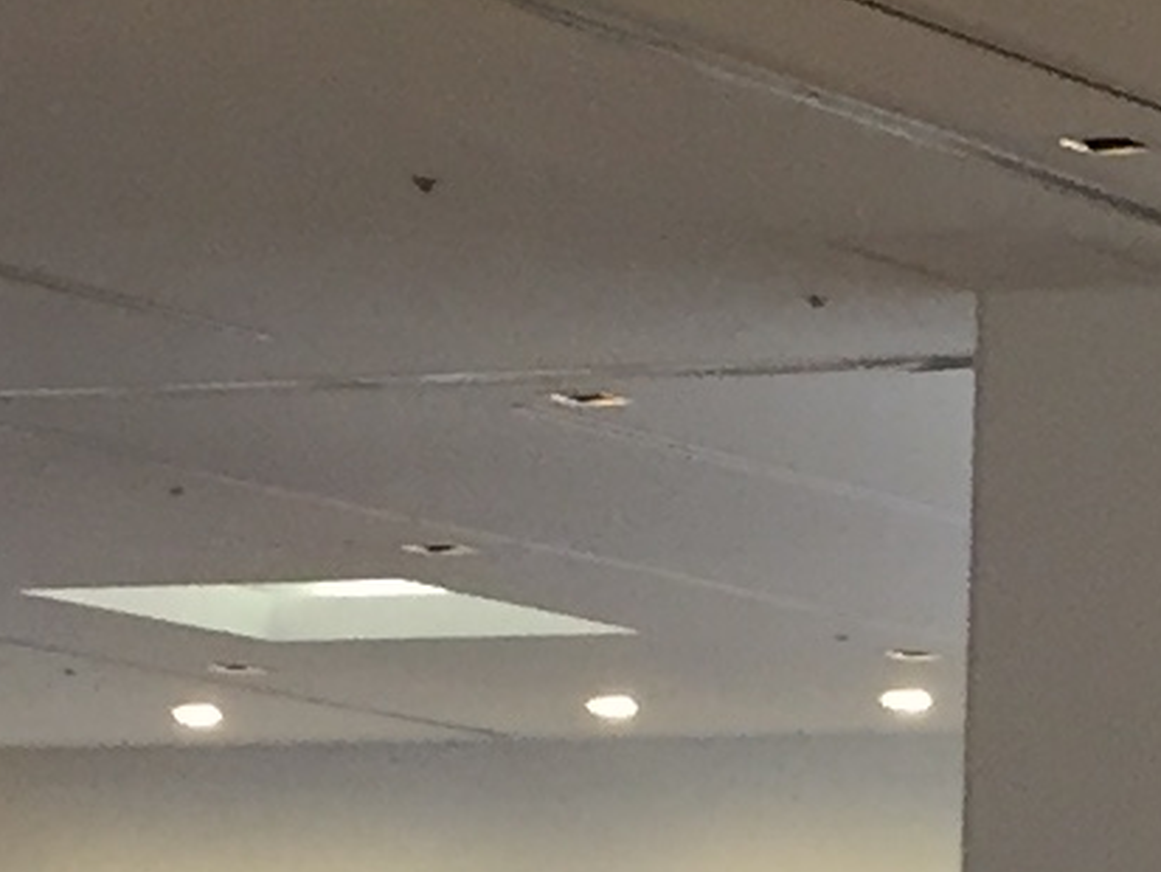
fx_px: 7683
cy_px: 1435
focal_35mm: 229
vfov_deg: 6.4
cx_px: 1377
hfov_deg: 8.6
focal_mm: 4.15
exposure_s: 1/30
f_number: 2.2
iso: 50
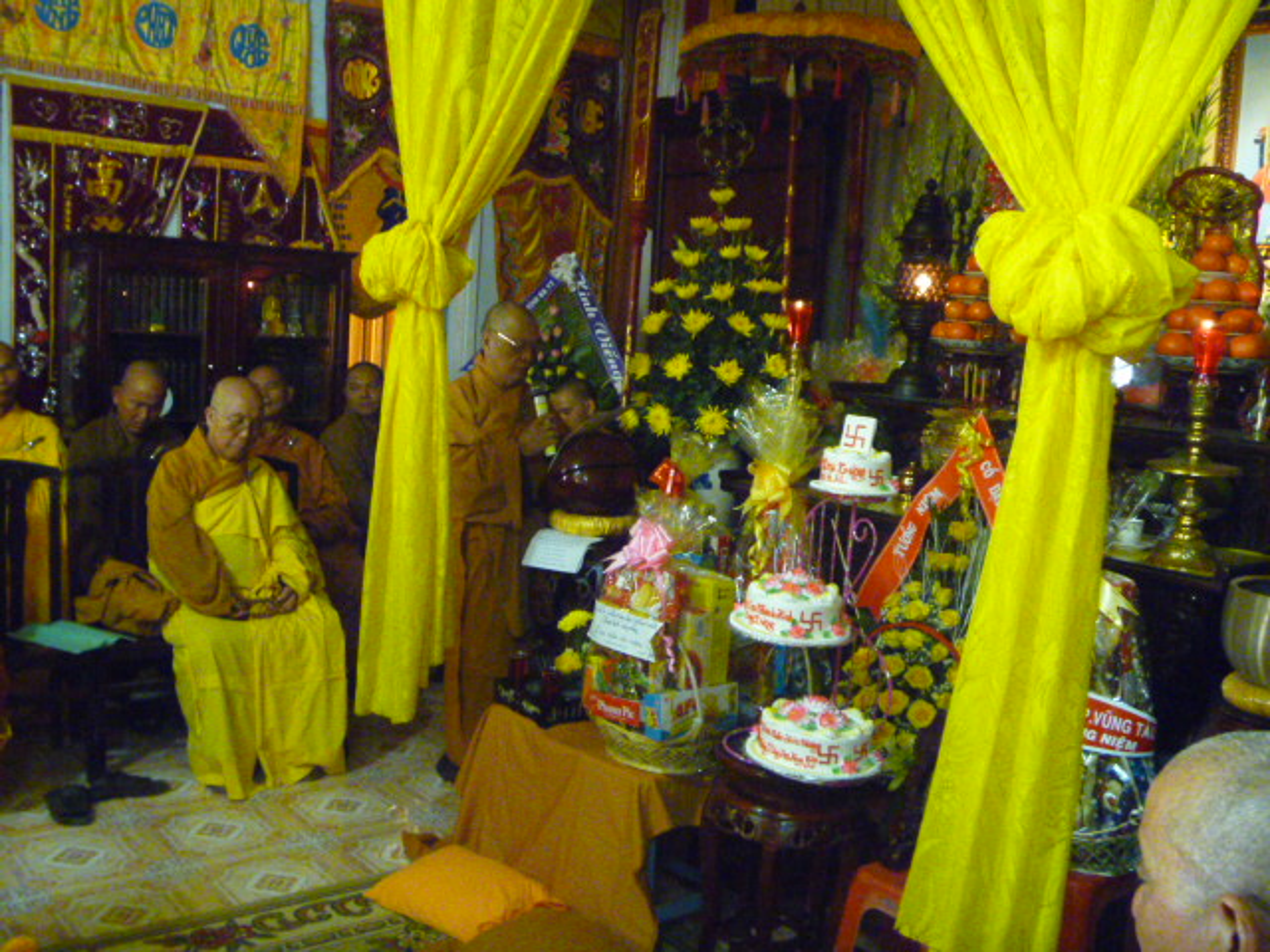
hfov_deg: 52.6
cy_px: 476
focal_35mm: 35
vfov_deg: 40.7
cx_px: 635
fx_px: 1284
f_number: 3.5
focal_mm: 6.3
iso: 1250
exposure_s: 1/15
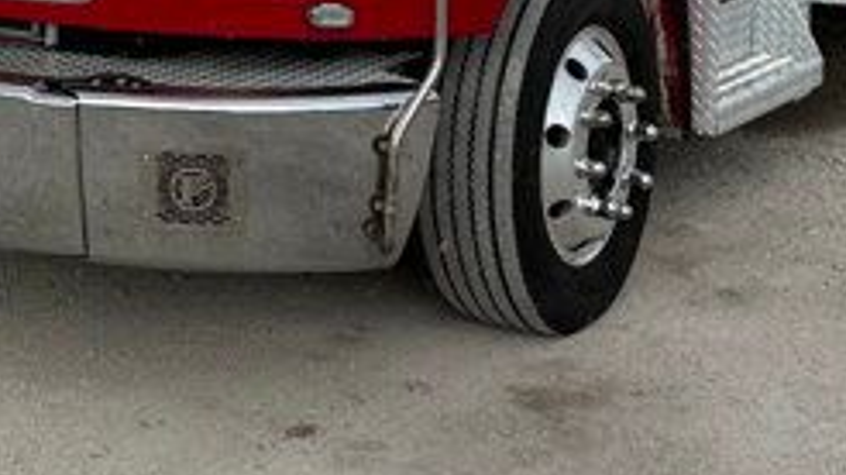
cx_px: -113
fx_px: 2444
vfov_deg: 10.7
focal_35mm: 109
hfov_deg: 18.8
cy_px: -203
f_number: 1.78
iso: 80
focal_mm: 6.76
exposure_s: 1/2801
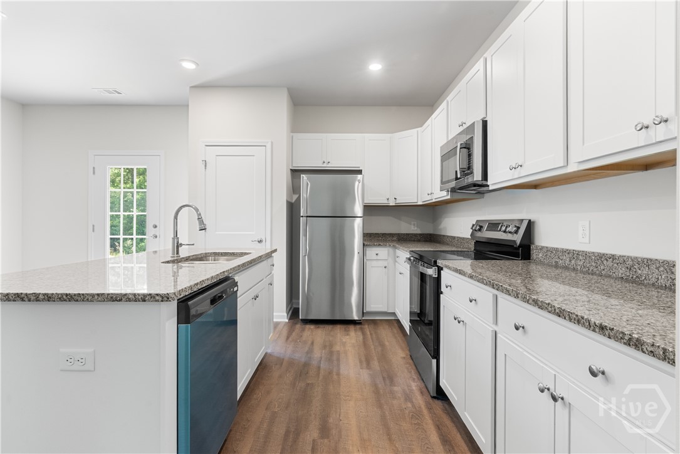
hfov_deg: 93.3
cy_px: 227
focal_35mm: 17
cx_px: 340
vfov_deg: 70.5
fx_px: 321
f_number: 11
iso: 500
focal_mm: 17
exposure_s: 1/5
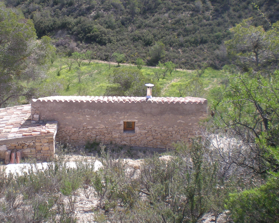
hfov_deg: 34.4
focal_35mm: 54
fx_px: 446
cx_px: 88
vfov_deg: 28.0
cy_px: 82
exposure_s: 1/184
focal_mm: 6.3
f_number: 4.6
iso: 50
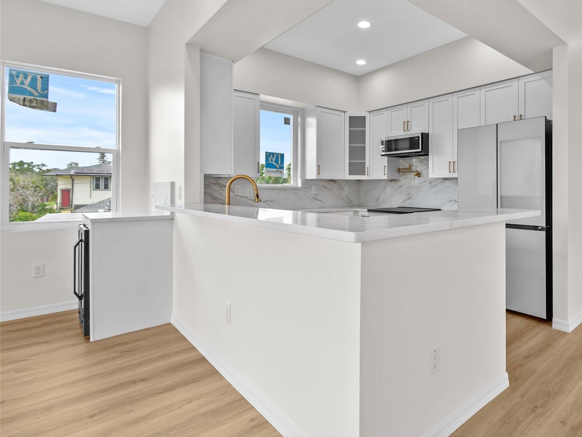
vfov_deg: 68.3
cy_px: 187
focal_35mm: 19
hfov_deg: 82.1
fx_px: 320
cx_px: 383
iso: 100
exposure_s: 1/15
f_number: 7.1
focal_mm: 10
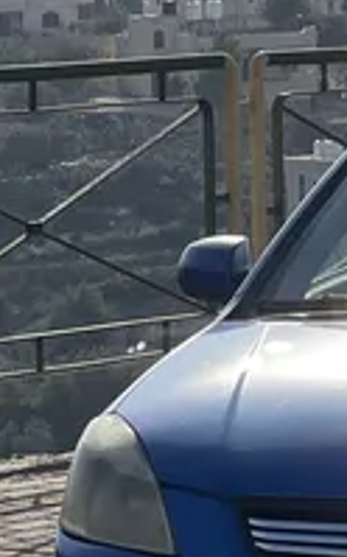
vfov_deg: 7.1
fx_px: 4489
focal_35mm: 296
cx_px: 439
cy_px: 171
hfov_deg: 4.4
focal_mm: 9
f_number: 2.8
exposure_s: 1/490
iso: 32
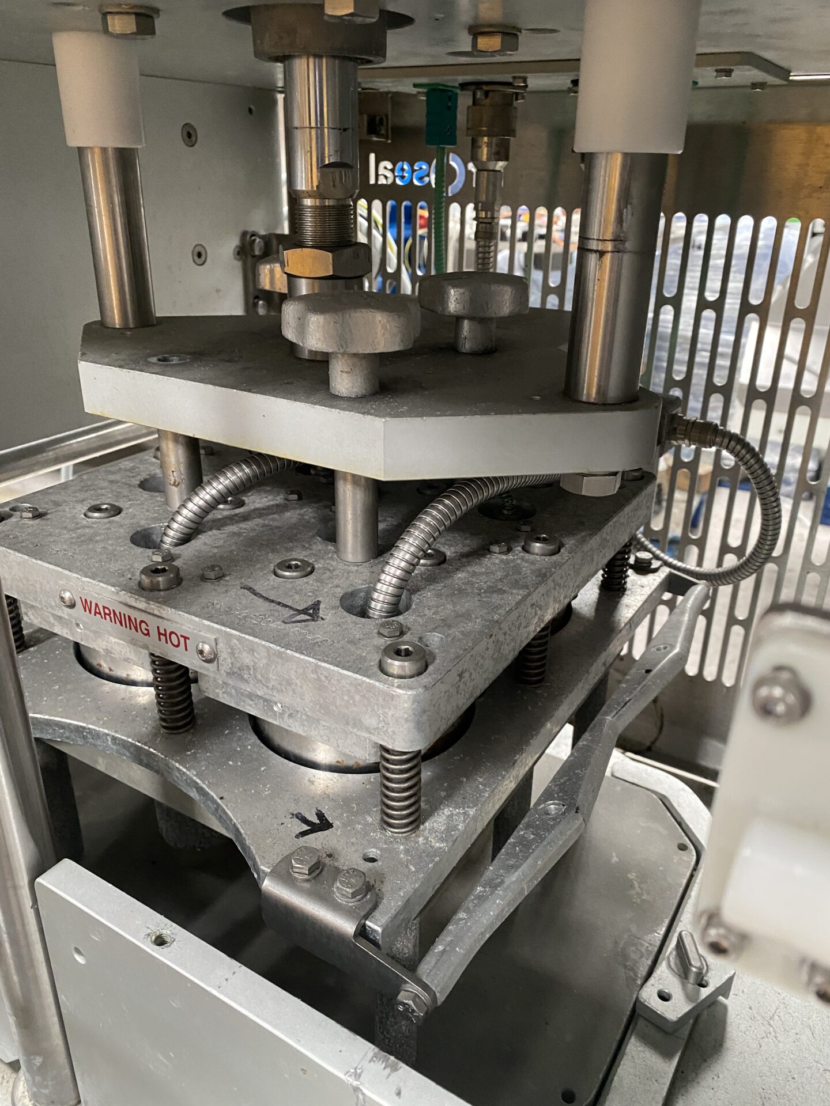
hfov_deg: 53.1
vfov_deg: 67.3
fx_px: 831
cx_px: 415
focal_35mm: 26
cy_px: 553
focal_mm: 4.25
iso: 400
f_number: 1.8
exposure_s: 1/60
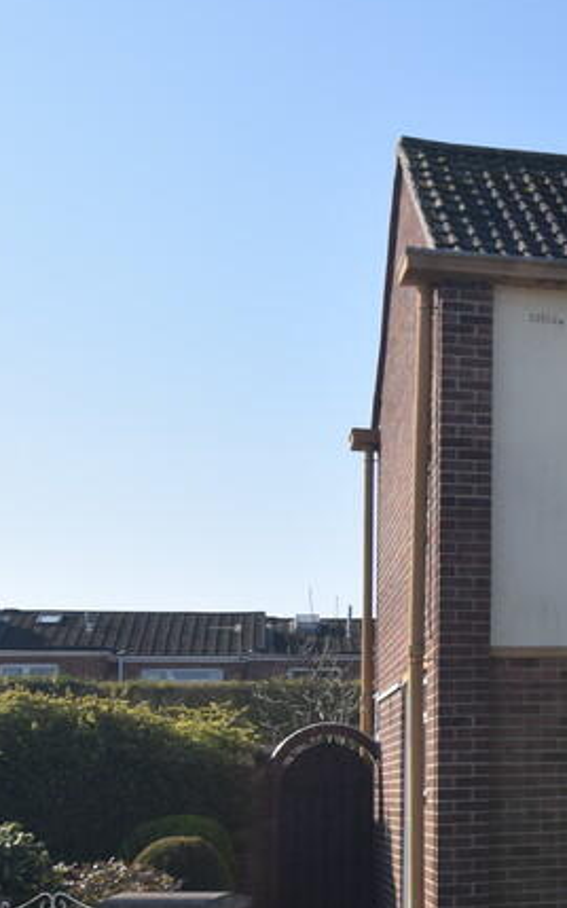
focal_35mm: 73
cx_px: 895
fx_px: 1805
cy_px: 556
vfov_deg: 28.1
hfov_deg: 16.1
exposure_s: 1/320
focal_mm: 20
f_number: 9
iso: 200
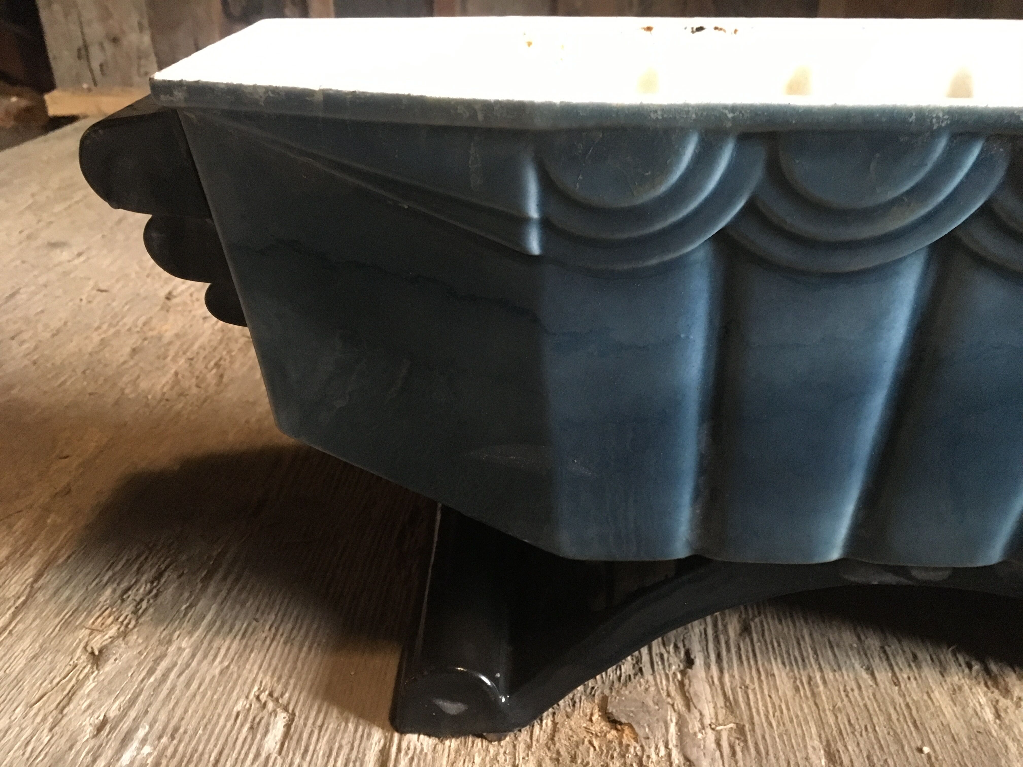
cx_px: 512
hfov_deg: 61.7
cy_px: 384
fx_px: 857
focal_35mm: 29
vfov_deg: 48.2
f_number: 2.2
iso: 320
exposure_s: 1/17
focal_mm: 4.15
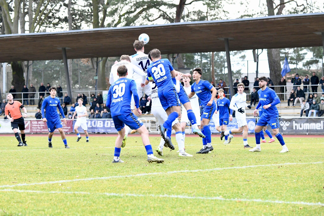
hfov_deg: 17.1
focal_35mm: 120
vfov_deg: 11.4
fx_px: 1080
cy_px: 108
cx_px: 162
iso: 3200
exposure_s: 1/1600
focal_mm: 120
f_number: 5.6
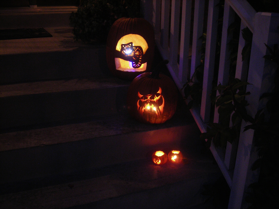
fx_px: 306
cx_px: 140
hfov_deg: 49.0
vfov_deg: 37.7
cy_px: 104
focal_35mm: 38
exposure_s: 1/2.1
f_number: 3.2
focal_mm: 6.3
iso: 200
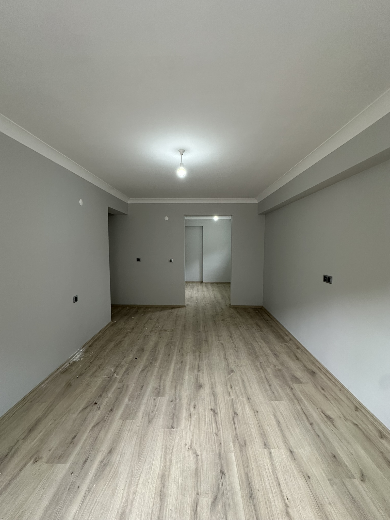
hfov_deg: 85.7
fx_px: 210
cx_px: 195
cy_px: 260
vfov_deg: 102.1
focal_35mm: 14
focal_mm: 2.22
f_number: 2.2
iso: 160
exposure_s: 1/100
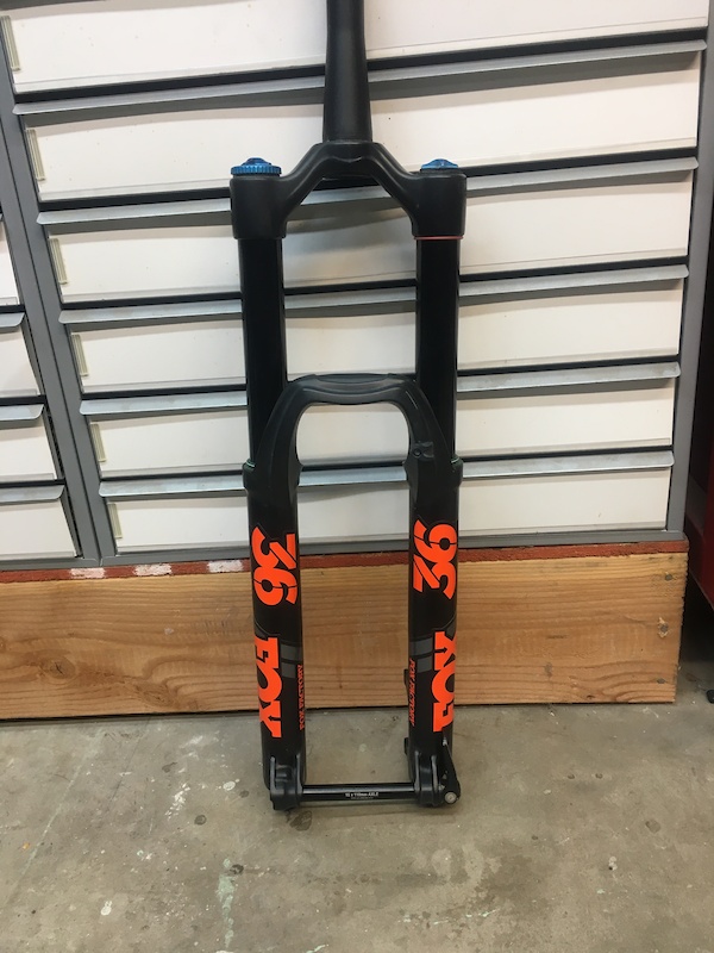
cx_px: 357
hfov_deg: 48.2
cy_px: 476
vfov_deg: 61.7
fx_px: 798
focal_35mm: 29
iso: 64
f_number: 2.2
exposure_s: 1/30
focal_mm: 4.15
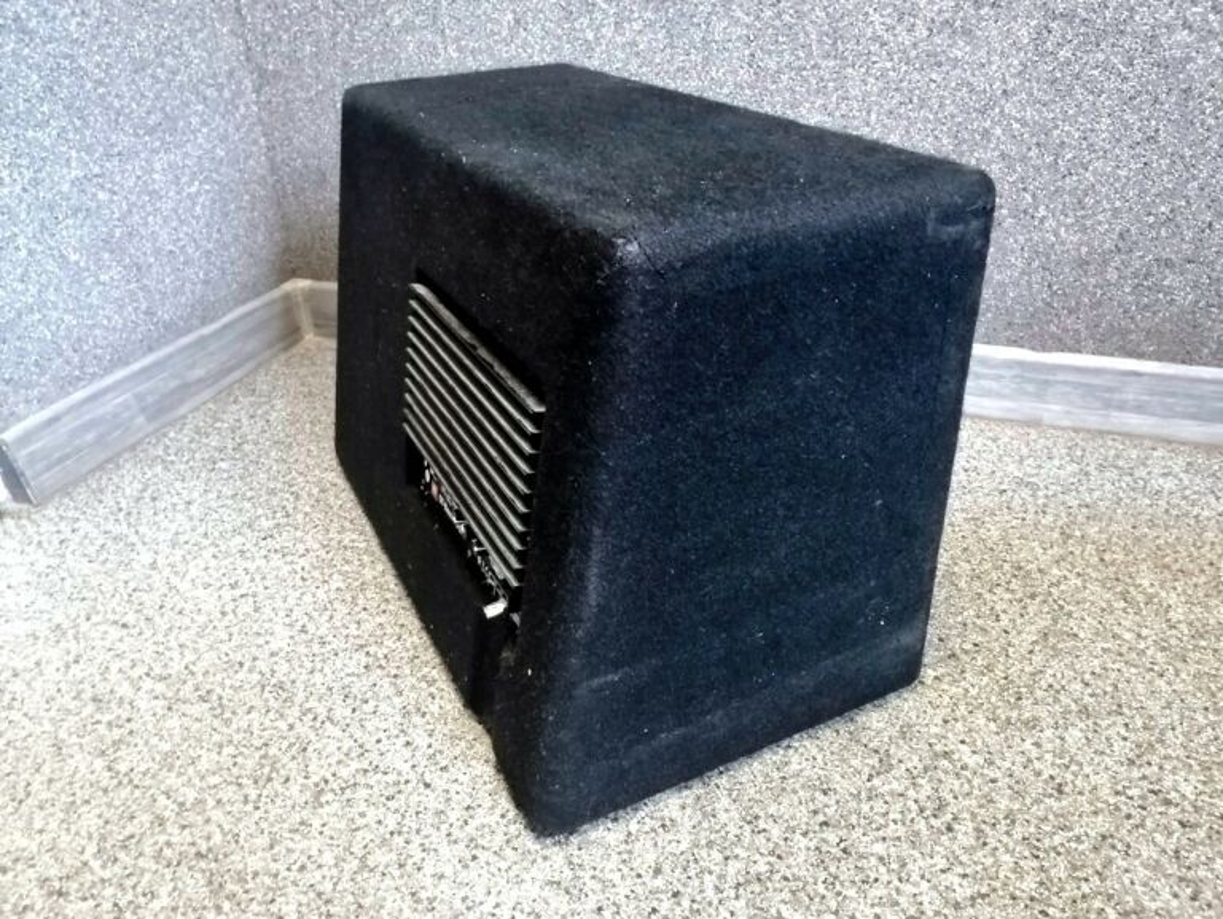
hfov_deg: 65.3
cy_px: 460
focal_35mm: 27
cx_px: 612
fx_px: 955
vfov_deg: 51.4
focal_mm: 3.95
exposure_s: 1/25
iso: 400
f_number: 1.8
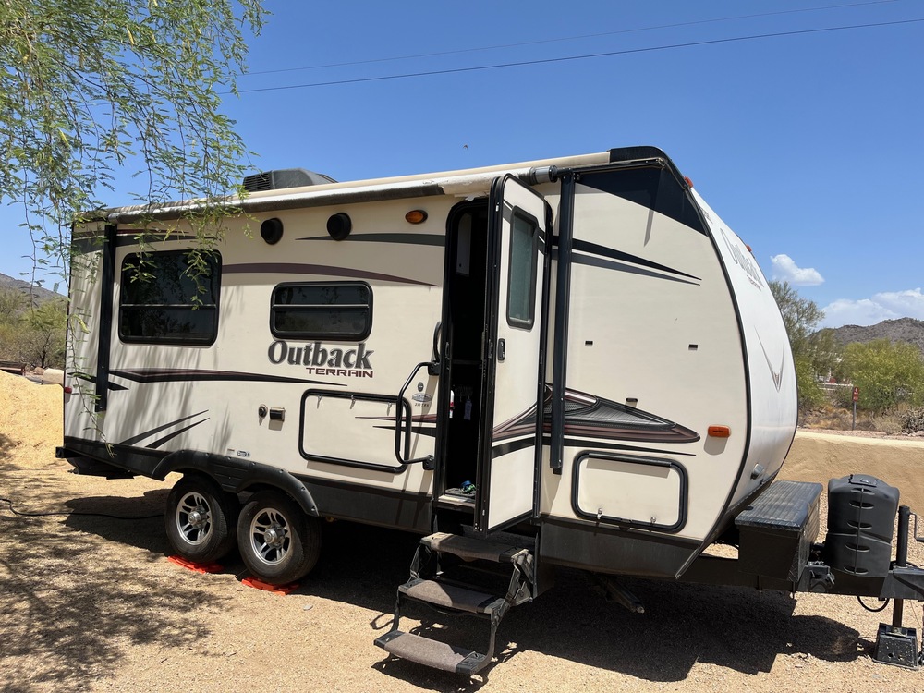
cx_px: 462
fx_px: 694
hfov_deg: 67.3
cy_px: 346
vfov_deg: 53.1
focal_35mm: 26
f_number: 1.6
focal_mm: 5.1
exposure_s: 1/4310
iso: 50
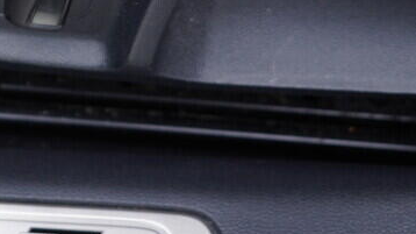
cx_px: 52
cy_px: -145
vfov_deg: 10.7
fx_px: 1191
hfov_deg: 19.5
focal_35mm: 108
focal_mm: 24
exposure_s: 1/40
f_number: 2.8
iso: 200
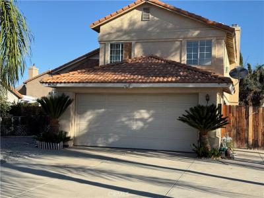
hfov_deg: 39.7
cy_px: 99
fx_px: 366
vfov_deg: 30.3
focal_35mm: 48
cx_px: 132
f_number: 1.78
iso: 80
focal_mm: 6.76
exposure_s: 1/4098
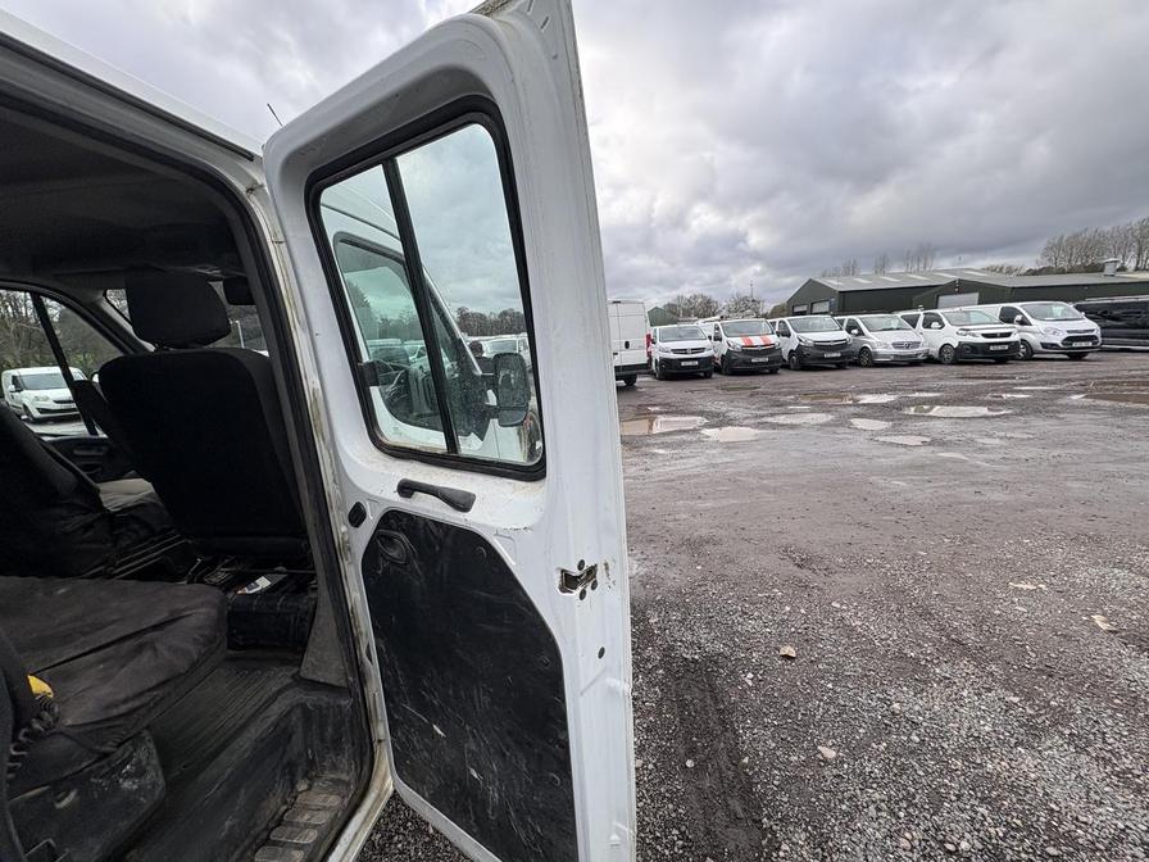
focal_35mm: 14
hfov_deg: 102.1
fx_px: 465
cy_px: 431
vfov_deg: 85.7
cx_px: 574
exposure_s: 1/573
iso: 40
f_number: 2.2
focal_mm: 2.22
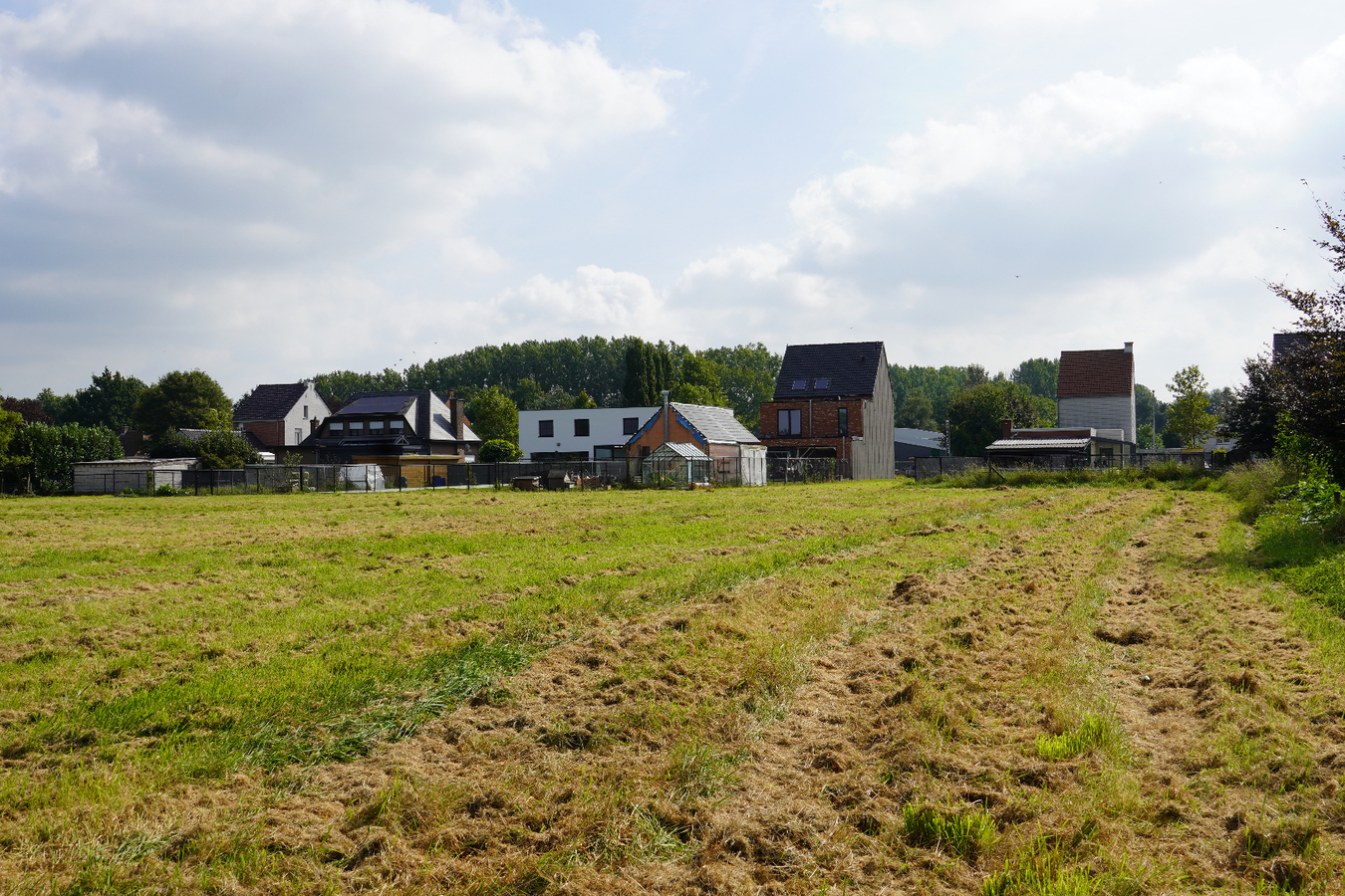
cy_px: 448
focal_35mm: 39
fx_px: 1457
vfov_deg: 34.2
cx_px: 672
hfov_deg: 49.6
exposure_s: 1/200
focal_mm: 26
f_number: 10
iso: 100
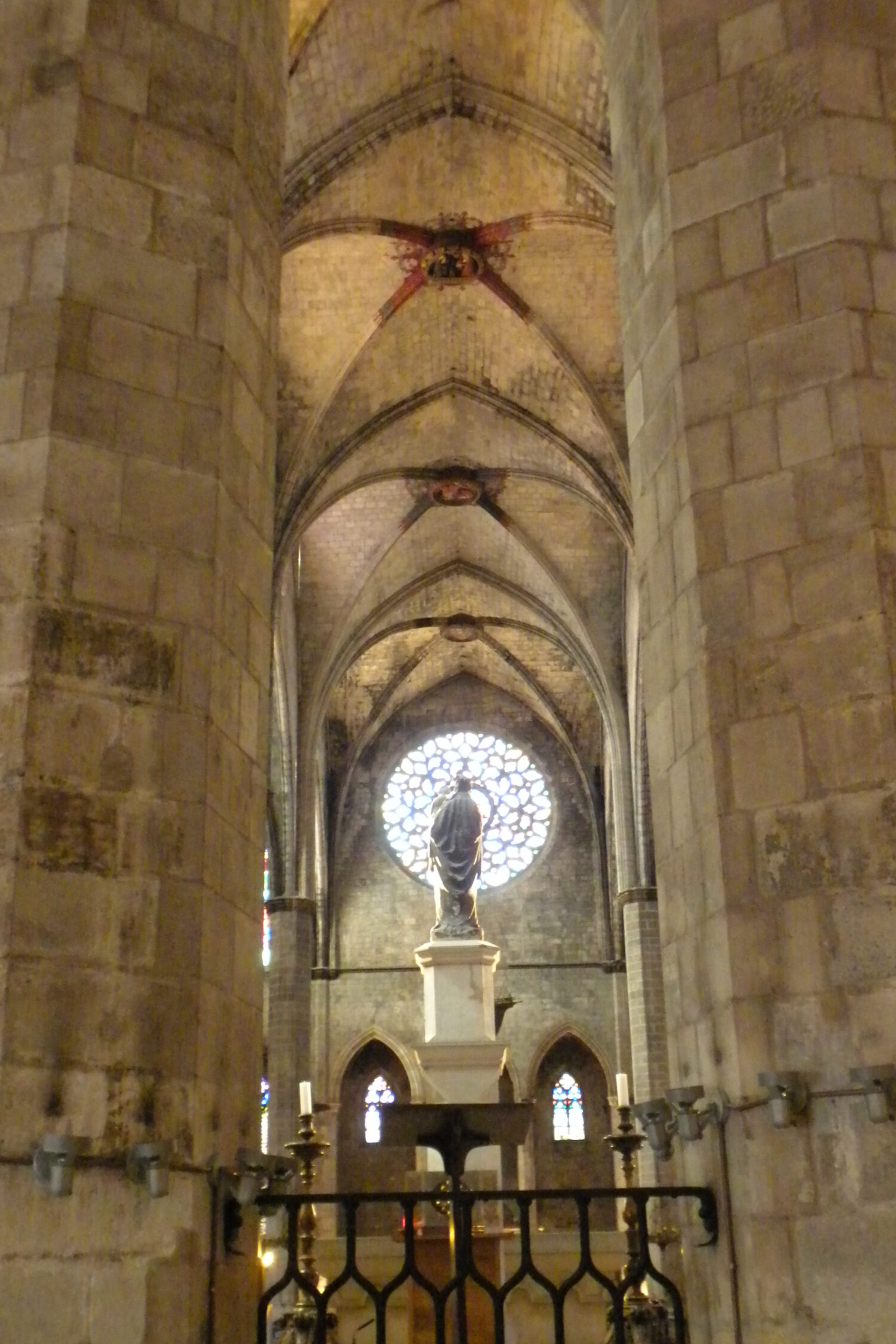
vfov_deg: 44.4
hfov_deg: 30.5
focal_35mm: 44
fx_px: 1642
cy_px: 740
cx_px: 460
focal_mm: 6.6
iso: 800
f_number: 3.5
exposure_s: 1/7.4
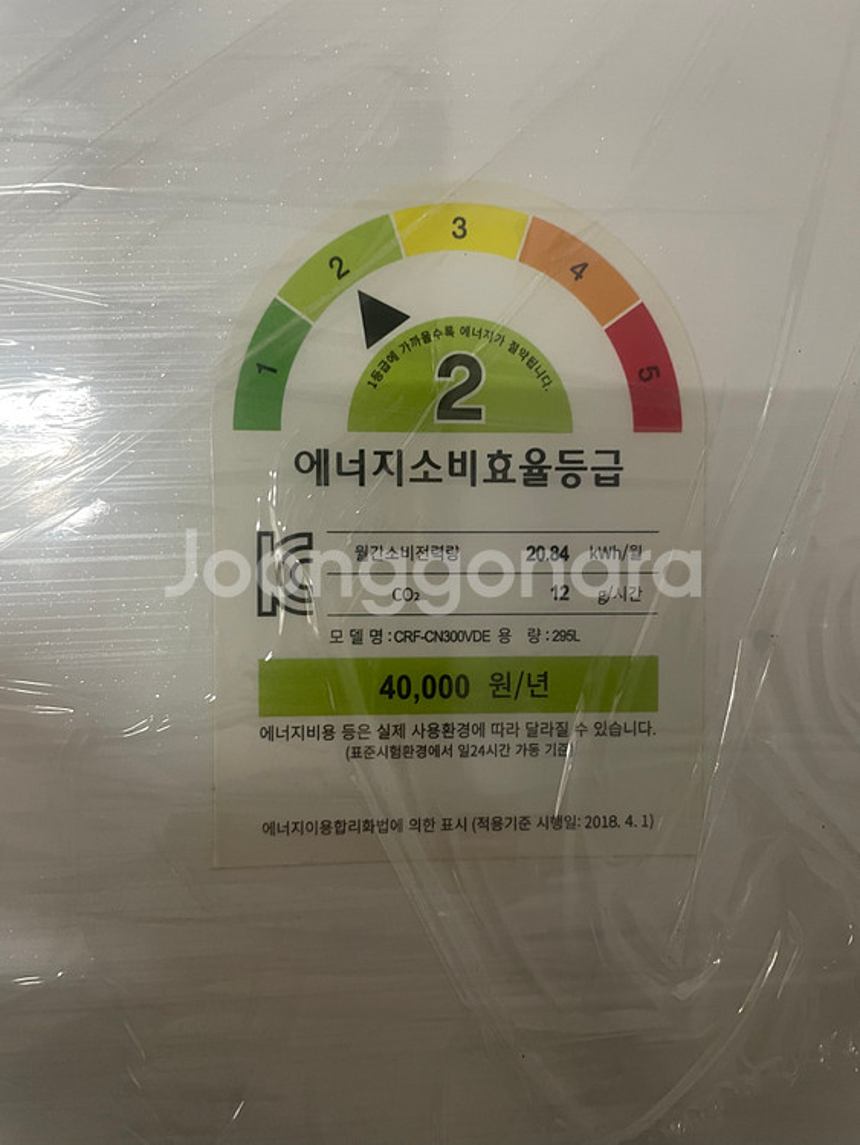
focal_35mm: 26
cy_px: 572
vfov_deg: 67.3
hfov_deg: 53.1
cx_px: 430
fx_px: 861
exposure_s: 1/60
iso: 250
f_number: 1.6
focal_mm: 4.2
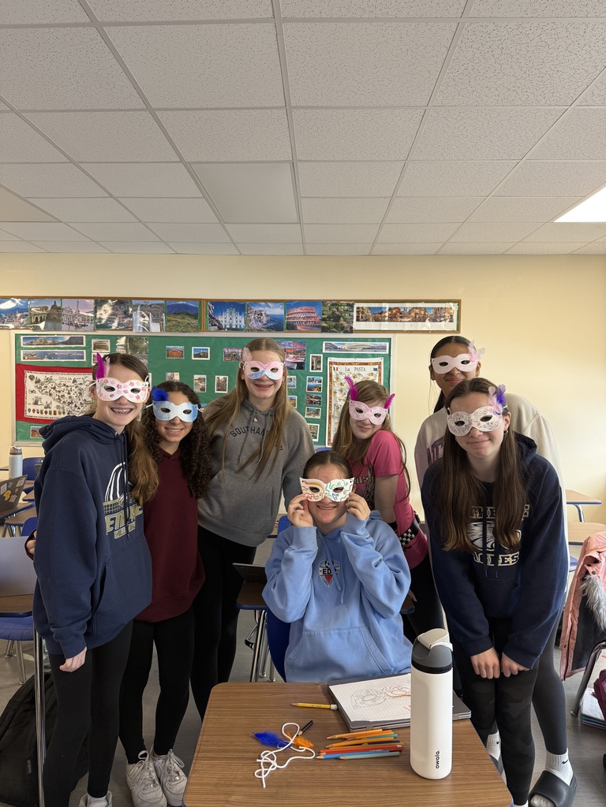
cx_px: 303
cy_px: 404
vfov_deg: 71.6
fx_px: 560
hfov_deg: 56.8
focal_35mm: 24
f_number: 1.78
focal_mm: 6.76
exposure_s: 1/60
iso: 160
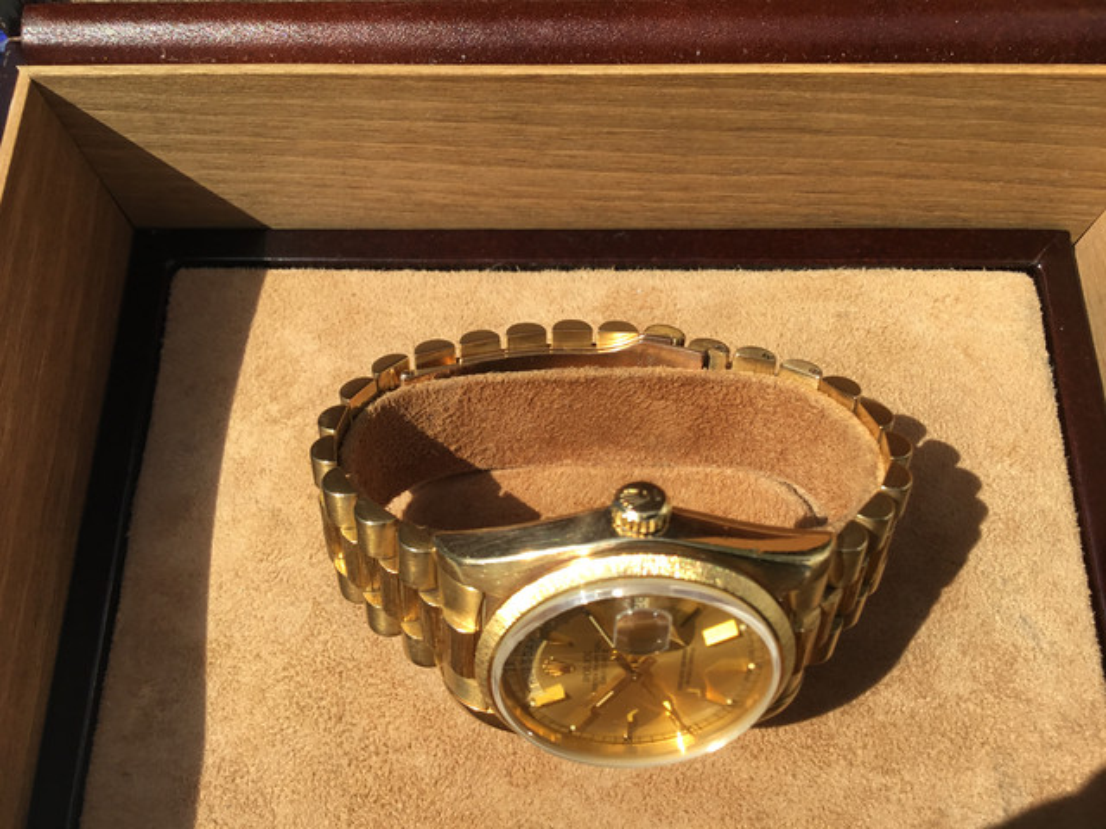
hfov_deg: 58.4
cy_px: 414
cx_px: 553
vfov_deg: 45.4
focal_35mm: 31
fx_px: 990
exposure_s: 1/1101
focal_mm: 3.3
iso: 25
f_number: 2.4
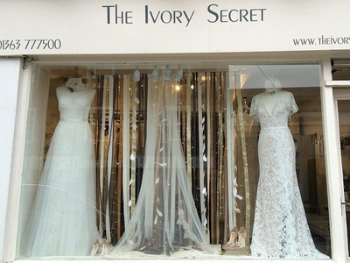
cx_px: 175
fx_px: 293
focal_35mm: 29
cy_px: 132
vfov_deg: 48.2
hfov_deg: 61.7
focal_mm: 4.15
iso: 50
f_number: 2.2
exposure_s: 1/100
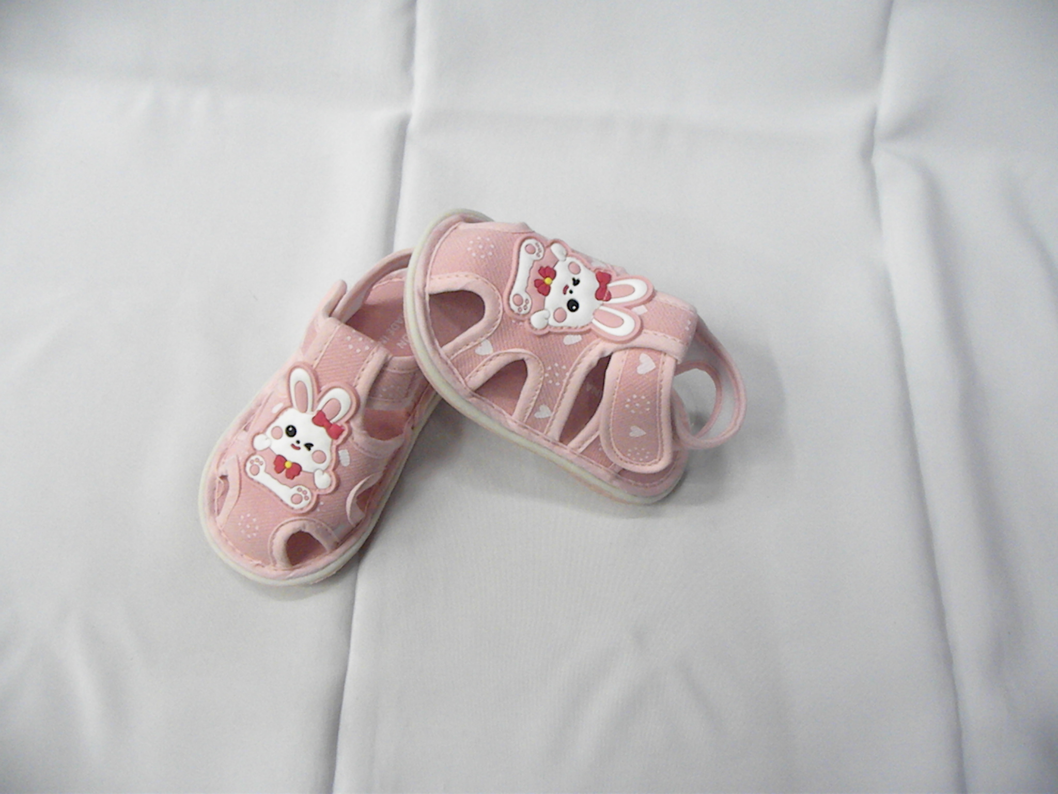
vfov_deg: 53.1
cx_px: 529
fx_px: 795
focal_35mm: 26
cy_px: 397
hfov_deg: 67.3
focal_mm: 4.6
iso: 834
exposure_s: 1/310
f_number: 2.8
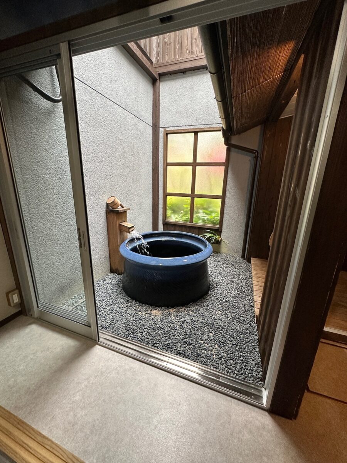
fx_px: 187
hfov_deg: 85.7
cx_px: 174
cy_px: 232
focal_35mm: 14
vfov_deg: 102.1
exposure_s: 1/120
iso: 250
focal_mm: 2.22
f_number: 2.2
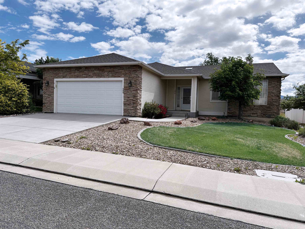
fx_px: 211
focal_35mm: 24
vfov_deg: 56.8
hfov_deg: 71.6
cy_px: 114
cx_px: 152
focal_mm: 6.86
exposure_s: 1/8197
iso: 80
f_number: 1.78
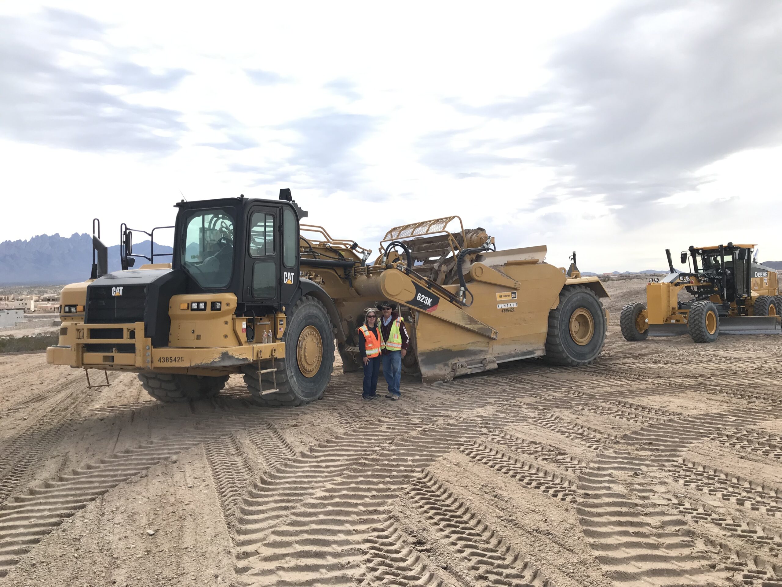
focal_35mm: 28
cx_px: 391
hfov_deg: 63.4
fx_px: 633
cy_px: 294
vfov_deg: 49.7
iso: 20
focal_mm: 3.99
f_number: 1.8
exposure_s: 1/1623
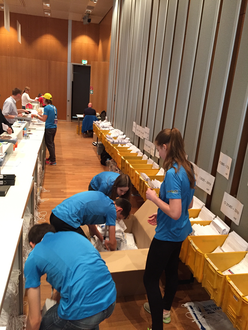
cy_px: 165
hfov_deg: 48.2
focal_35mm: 29
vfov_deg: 61.7
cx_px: 124
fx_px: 277
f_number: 2.2
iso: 160
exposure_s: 1/30
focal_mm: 4.15
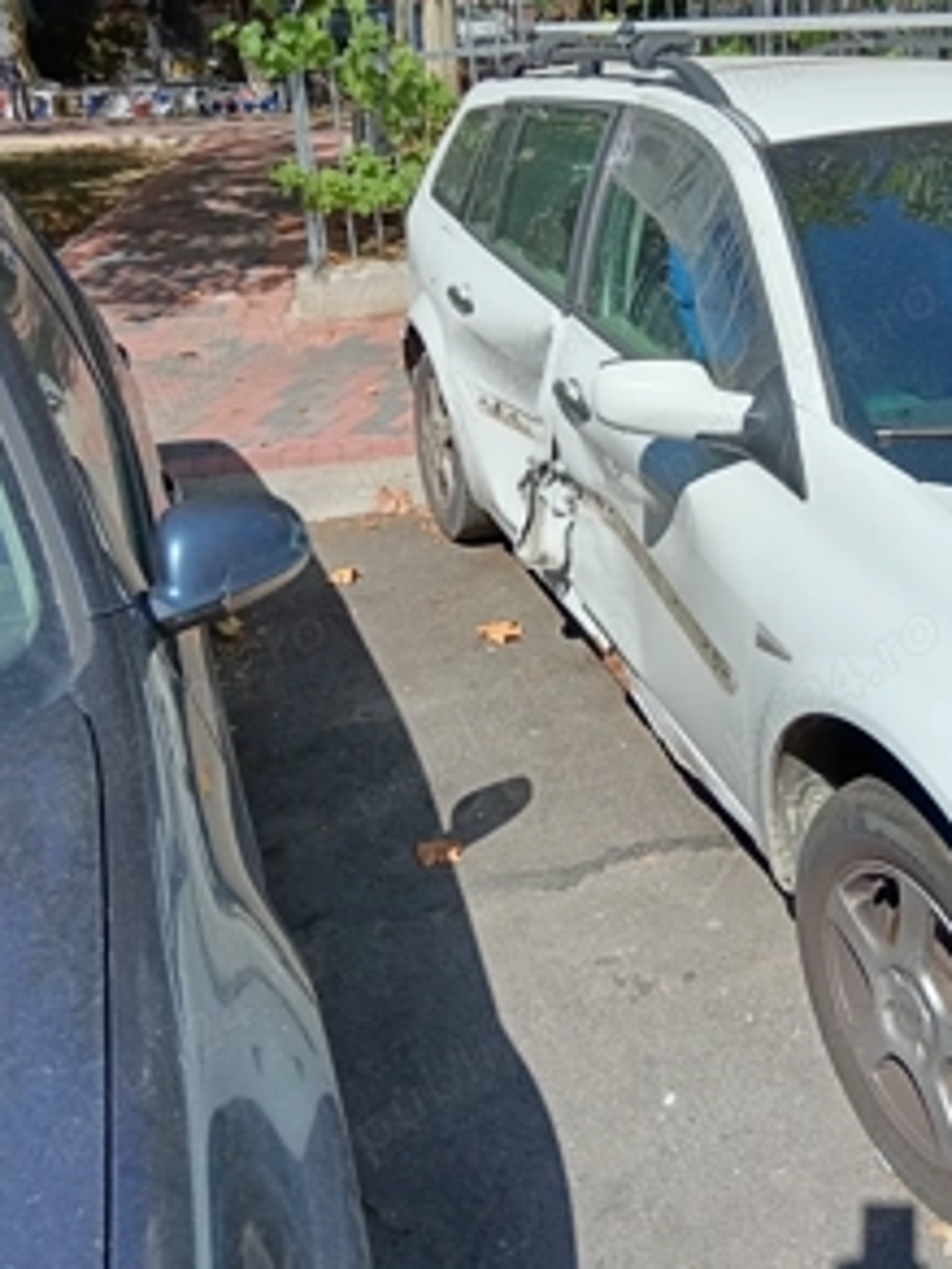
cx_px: 643
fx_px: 1357
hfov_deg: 38.2
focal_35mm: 37
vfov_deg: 49.5
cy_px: 456
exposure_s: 1/949
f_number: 1.9
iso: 100
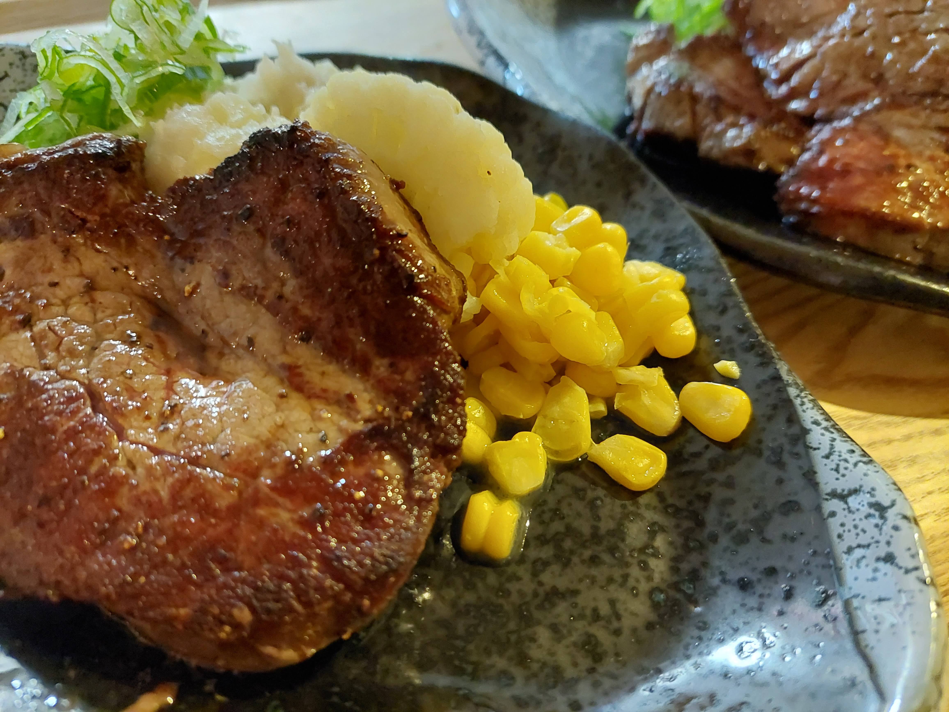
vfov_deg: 56.8
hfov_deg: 71.6
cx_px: 474
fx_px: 658
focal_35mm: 24
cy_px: 356
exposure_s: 1/25
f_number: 1.8
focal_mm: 5.23
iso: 800
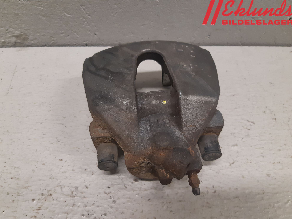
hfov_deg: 65.3
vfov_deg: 51.3
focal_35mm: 27
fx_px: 228
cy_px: 113
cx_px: 141
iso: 200
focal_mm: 3.93
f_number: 1.7
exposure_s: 1/50
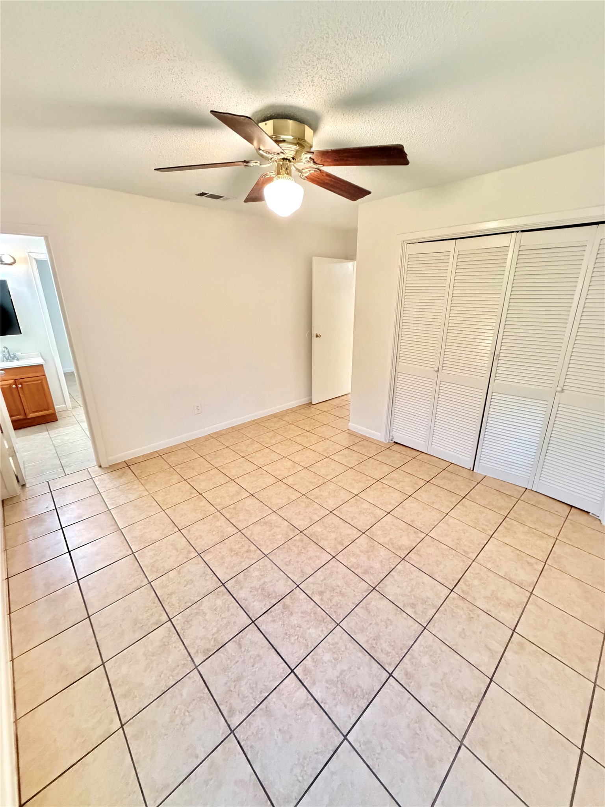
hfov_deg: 85.7
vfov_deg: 102.1
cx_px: 302
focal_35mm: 14
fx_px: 326
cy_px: 404
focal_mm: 2.22
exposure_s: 1/60
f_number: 2.2
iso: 1000
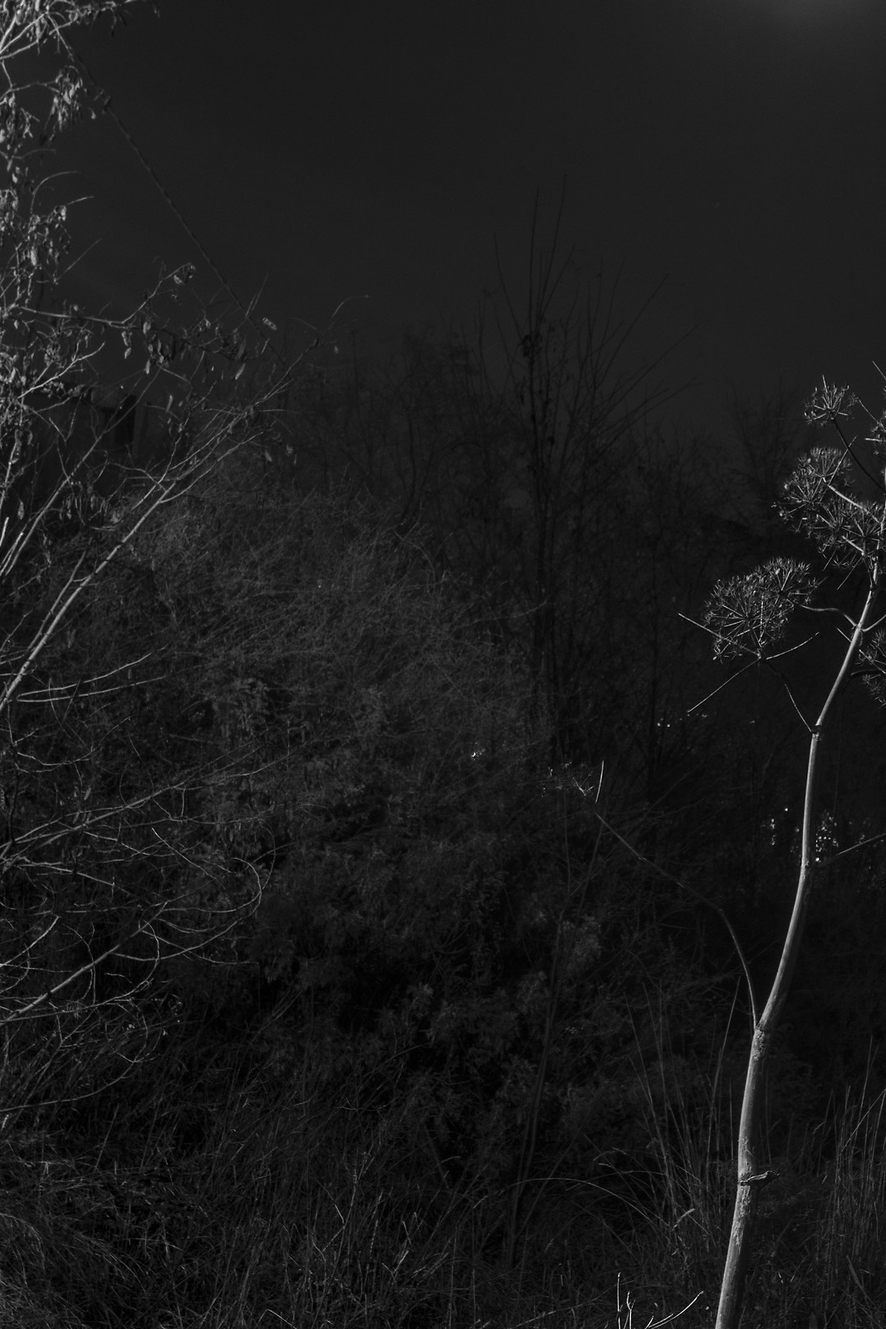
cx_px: 661
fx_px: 2657
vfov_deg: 28.0
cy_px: 784
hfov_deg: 18.8
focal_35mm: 72
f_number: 11
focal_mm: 32
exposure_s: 30
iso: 125
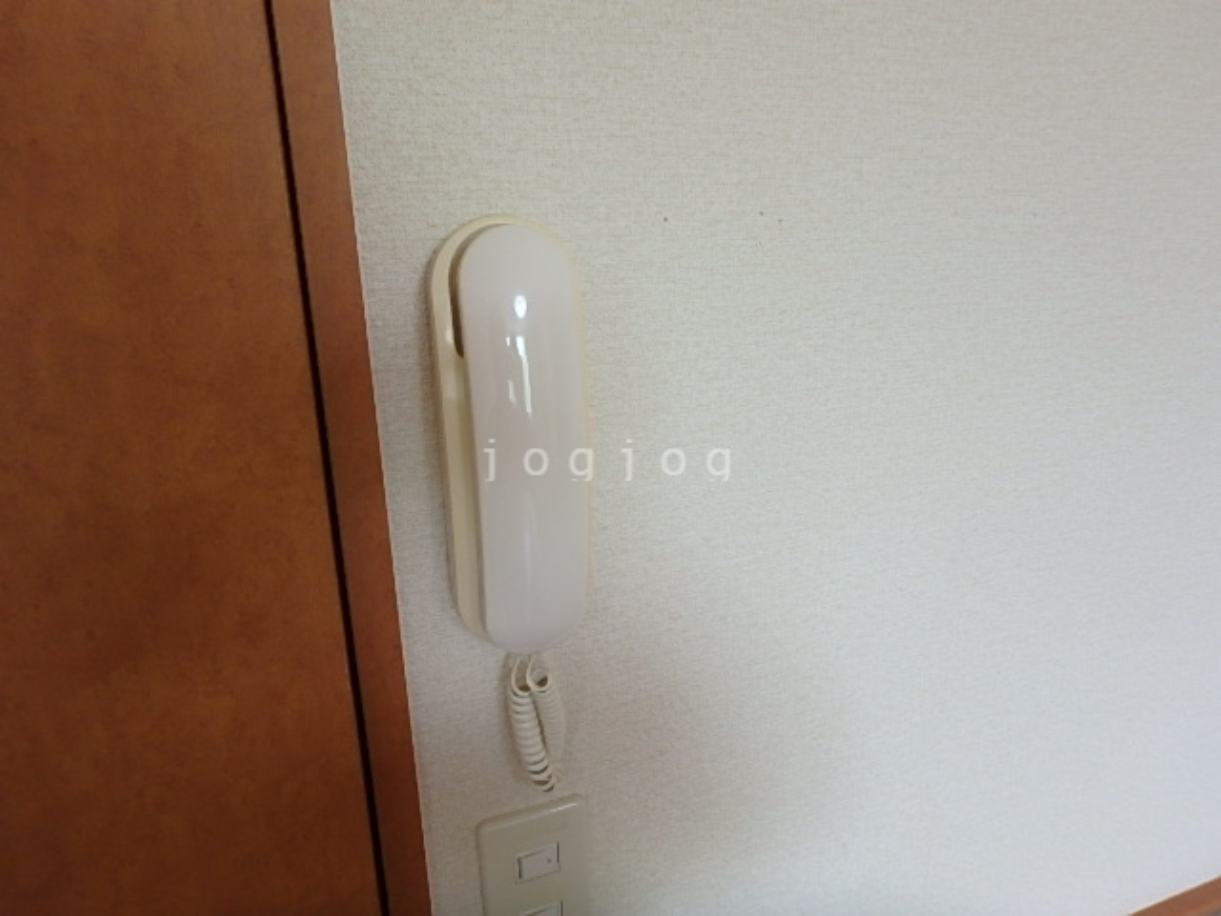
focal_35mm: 21
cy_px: 458
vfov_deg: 63.4
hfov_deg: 79.0
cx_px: 610
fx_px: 741
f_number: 3.5
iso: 200
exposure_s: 1/40
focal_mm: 3.7
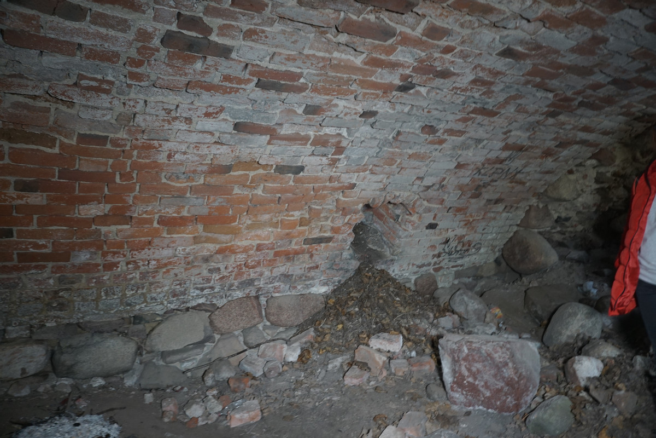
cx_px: 328
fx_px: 437
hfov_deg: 73.7
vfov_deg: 53.1
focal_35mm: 24
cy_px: 219
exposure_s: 1/25
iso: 500
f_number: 3.5
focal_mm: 16
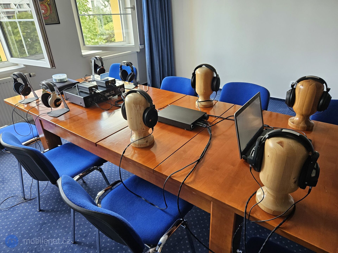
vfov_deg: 58.9
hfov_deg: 73.9
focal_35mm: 23
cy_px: 126
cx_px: 169
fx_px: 225
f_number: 1.8
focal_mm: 5.4
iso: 200
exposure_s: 1/100
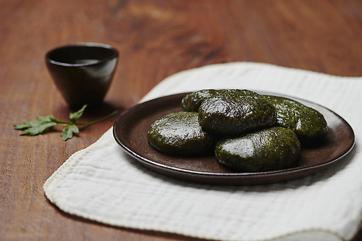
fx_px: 1056
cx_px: 181
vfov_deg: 13.0
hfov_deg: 19.5
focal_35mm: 105
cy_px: 120
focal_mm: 105
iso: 64
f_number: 7.1
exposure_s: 1/125
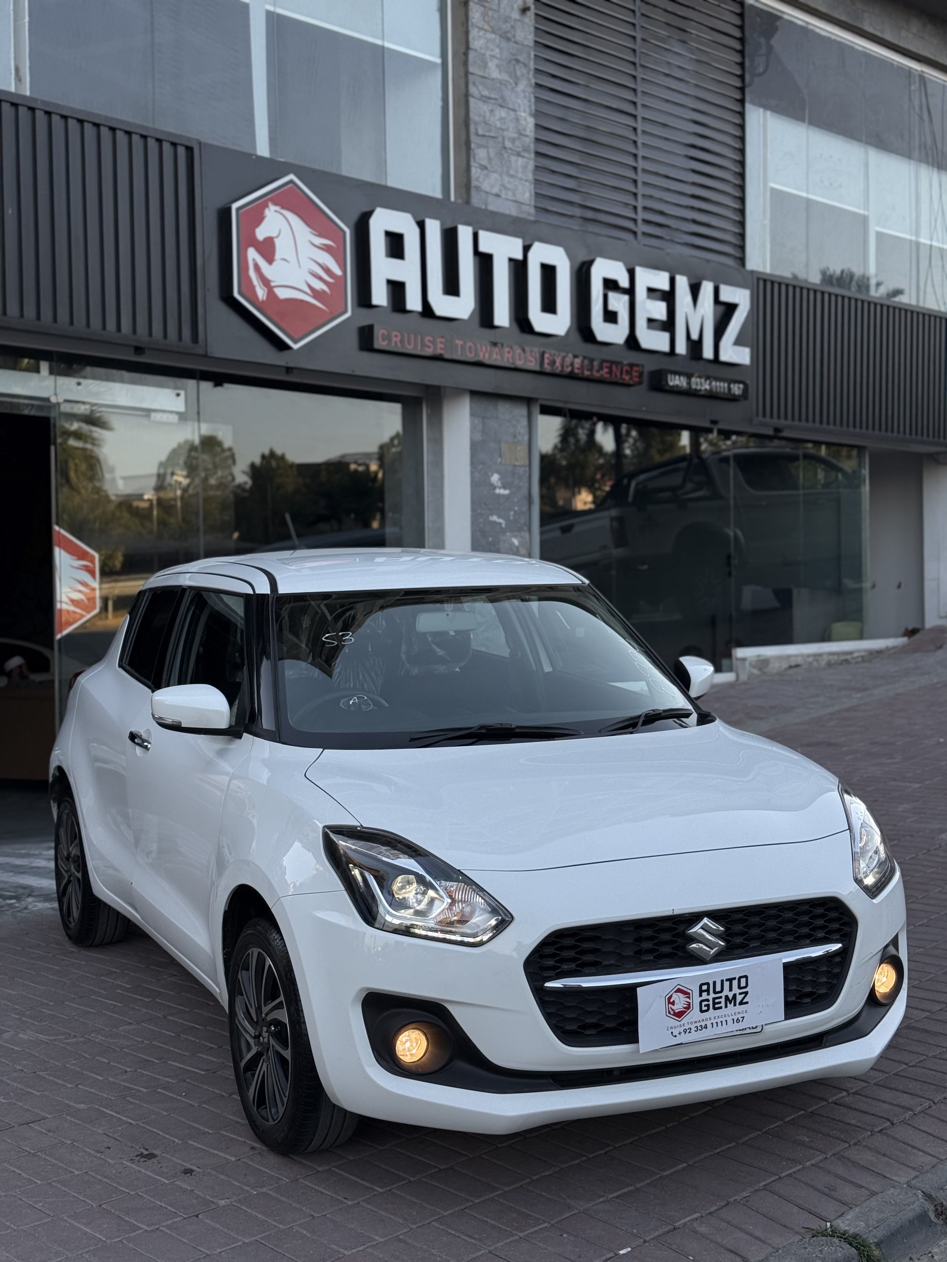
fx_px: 1751
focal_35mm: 48
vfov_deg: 39.7
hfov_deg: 30.3
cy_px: 631
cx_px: 474
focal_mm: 6.76
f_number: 1.78
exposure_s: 1/1377
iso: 64
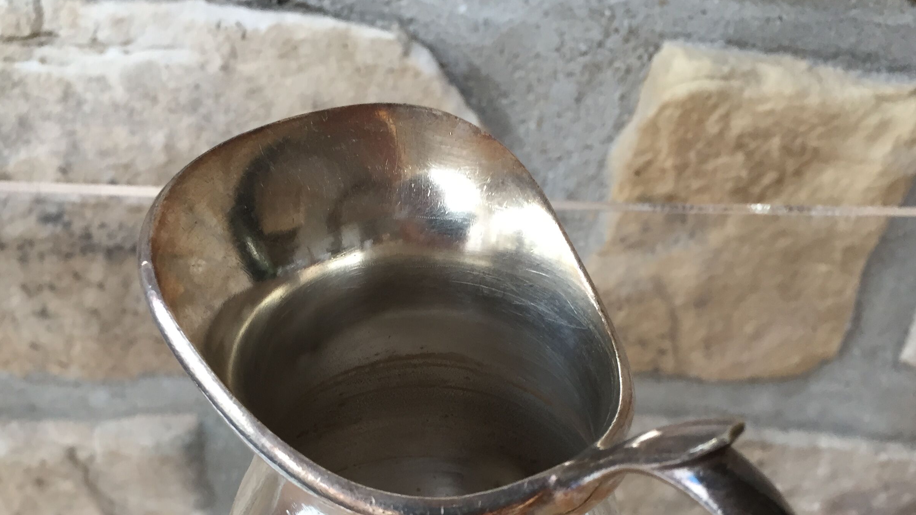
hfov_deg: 47.4
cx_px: 454
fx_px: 1044
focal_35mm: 43
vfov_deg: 26.6
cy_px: 478
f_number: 2.2
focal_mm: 4.15
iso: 40
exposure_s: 1/33
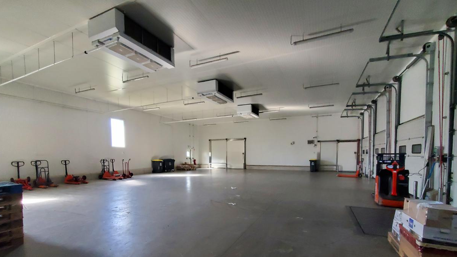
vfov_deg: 69.2
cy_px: 163
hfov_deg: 103.0
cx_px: 232
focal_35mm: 15
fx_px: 182
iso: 640
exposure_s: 1/50
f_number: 2.2
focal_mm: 1.8
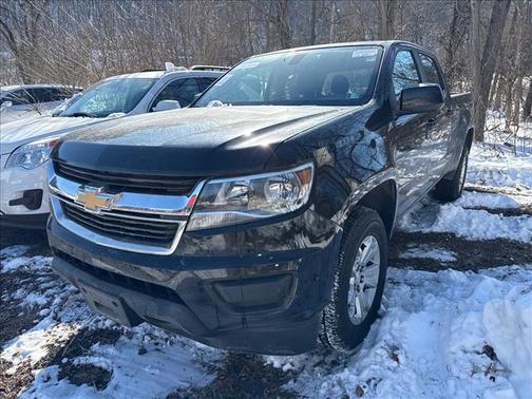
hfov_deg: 71.6
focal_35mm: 24
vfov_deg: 56.8
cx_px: 266
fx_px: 369
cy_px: 200
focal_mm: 6.76
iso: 100
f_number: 1.78
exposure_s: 1/2703
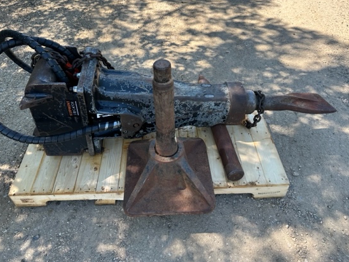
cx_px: 165
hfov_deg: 63.4
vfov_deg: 49.6
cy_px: 115
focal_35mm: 28
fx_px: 282
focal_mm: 6.86
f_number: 1.78
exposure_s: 1/872
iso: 80
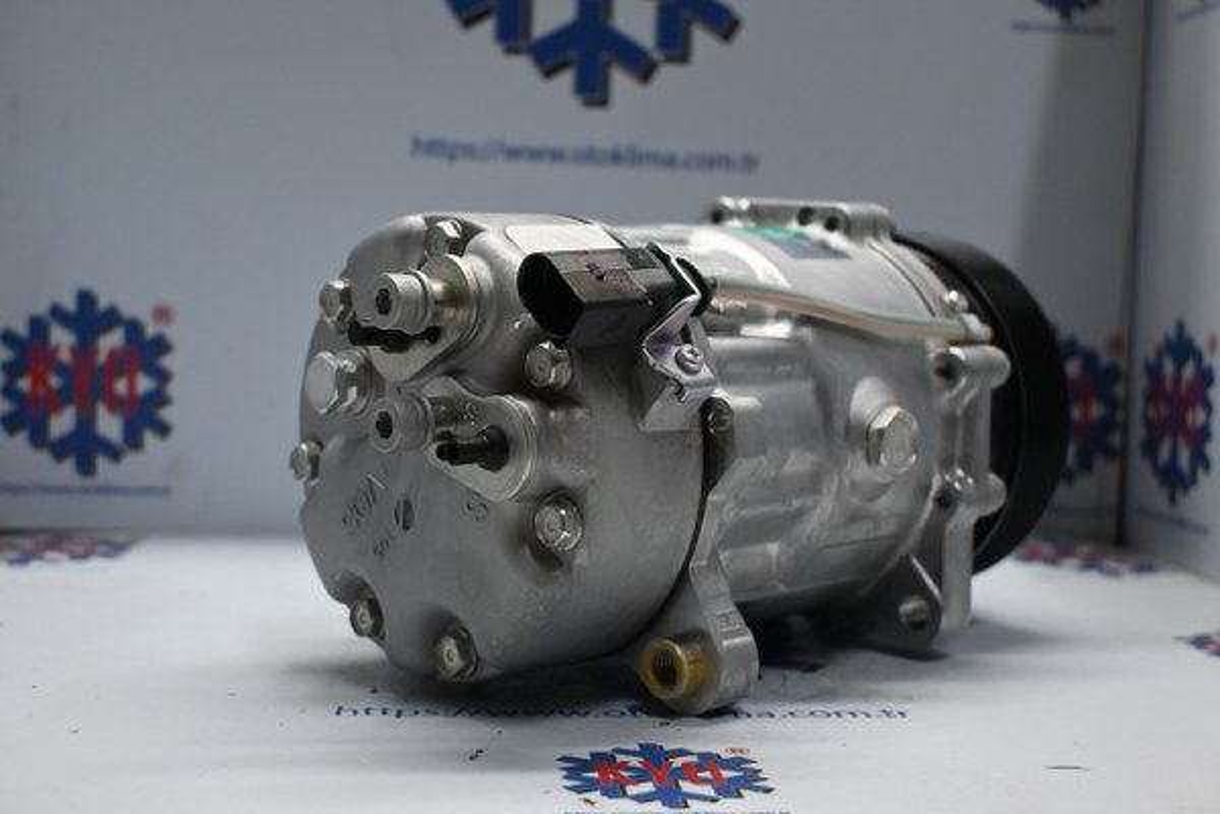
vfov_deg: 29.9
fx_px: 1525
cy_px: 407
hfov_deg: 43.6
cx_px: 610
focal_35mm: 45
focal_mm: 30
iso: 1100
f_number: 4.8
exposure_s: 1/125
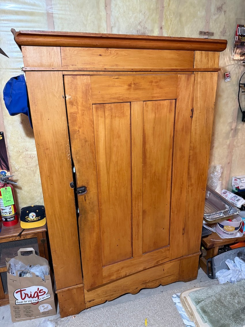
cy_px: 164
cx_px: 122
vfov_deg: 71.6
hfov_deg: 56.8
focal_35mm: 24
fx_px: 227
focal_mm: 6.76
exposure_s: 1/60
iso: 500
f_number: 1.78
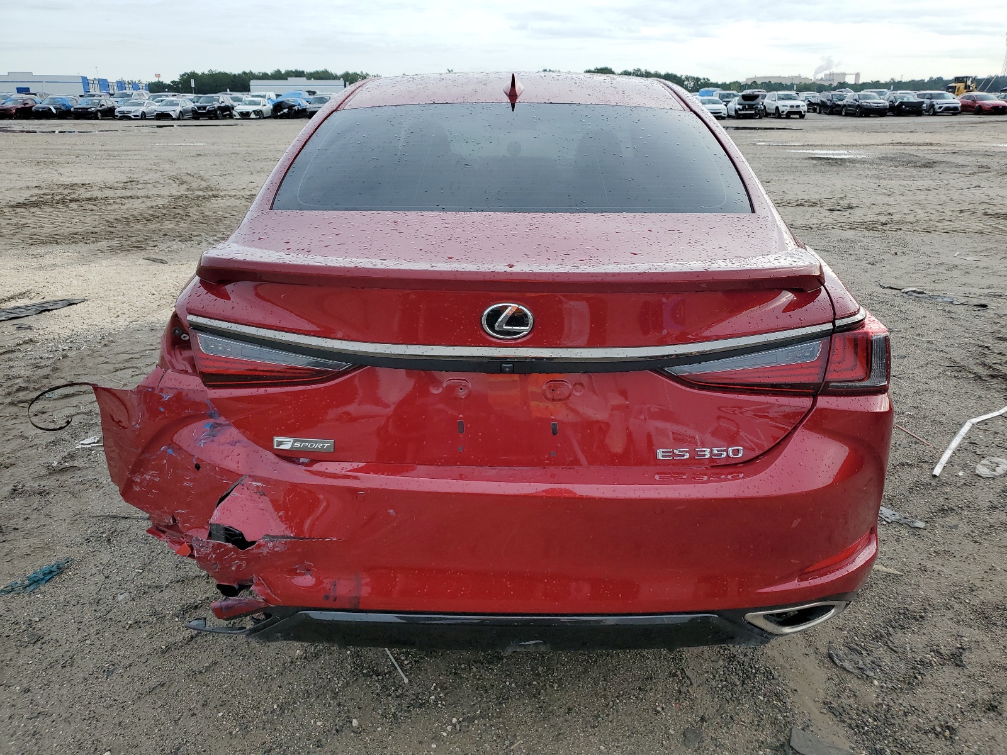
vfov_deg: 53.1
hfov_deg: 67.3
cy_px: 378
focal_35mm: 26
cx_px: 504
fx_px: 756
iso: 50
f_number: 1.5
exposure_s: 1/667
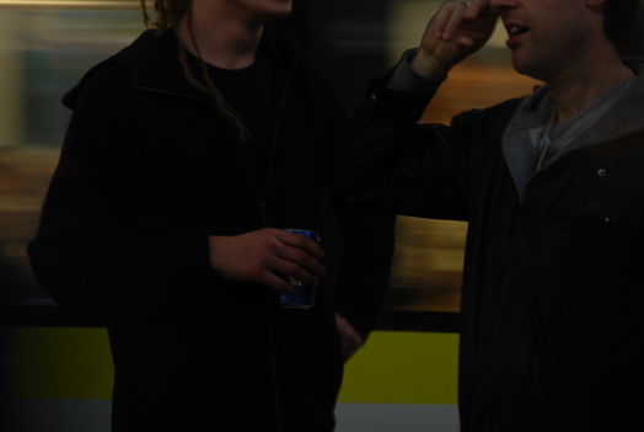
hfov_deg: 17.2
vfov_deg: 11.6
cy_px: 172
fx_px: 2132
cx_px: 393
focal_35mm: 119
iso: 100
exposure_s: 1/3
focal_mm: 52
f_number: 5
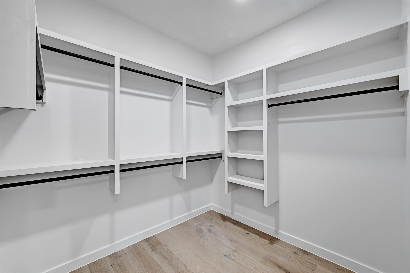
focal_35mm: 14
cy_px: 136
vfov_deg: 81.2
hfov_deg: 104.3
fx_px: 159
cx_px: 205
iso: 400
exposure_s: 1/4
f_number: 10
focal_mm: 14
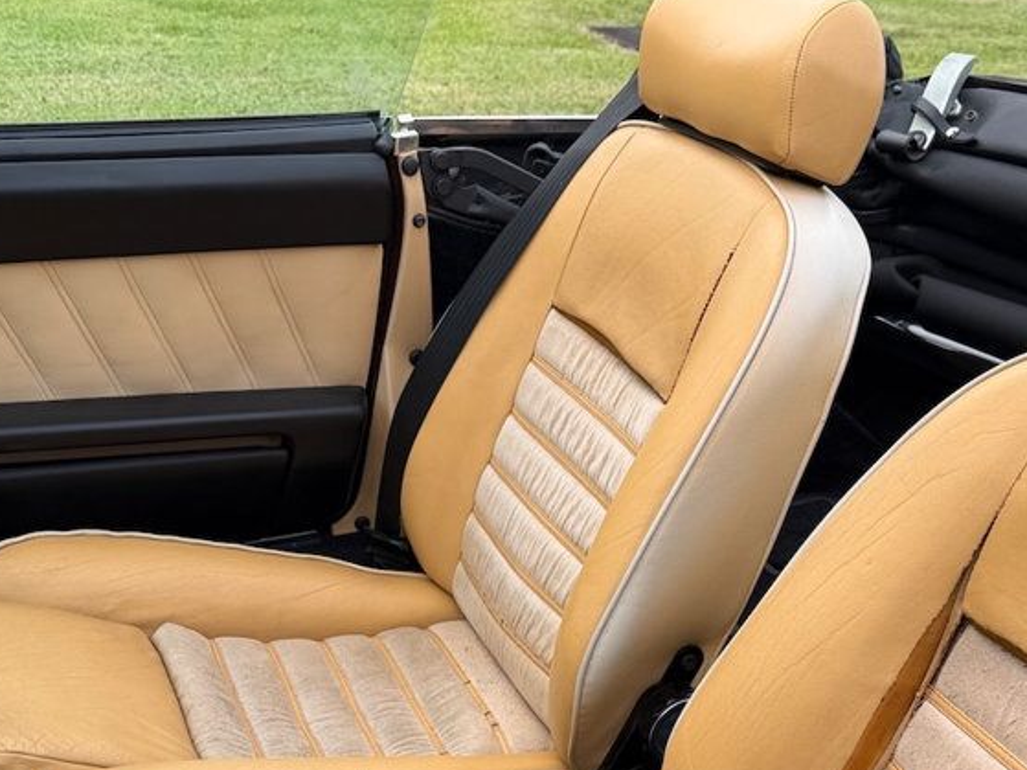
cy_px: 680
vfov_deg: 31.5
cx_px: 619
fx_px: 1305
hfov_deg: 42.7
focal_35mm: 44
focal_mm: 6.76
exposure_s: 1/1139
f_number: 1.78
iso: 80
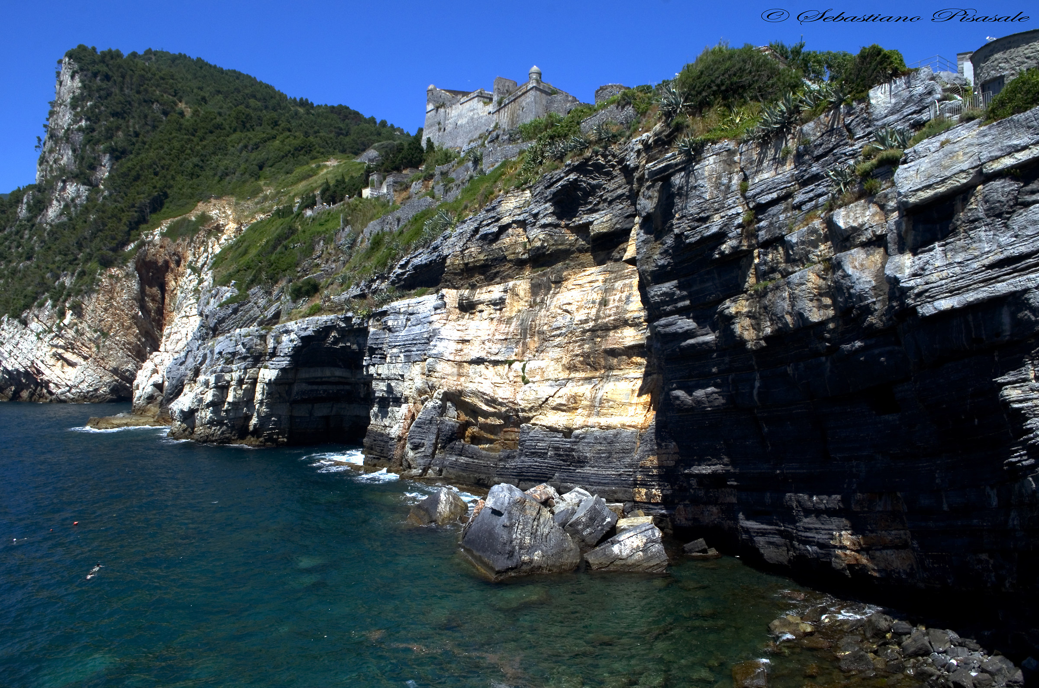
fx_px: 778
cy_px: 344
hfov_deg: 67.5
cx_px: 520
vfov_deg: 47.7
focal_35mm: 27
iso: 100
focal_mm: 18
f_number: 11
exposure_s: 1/250
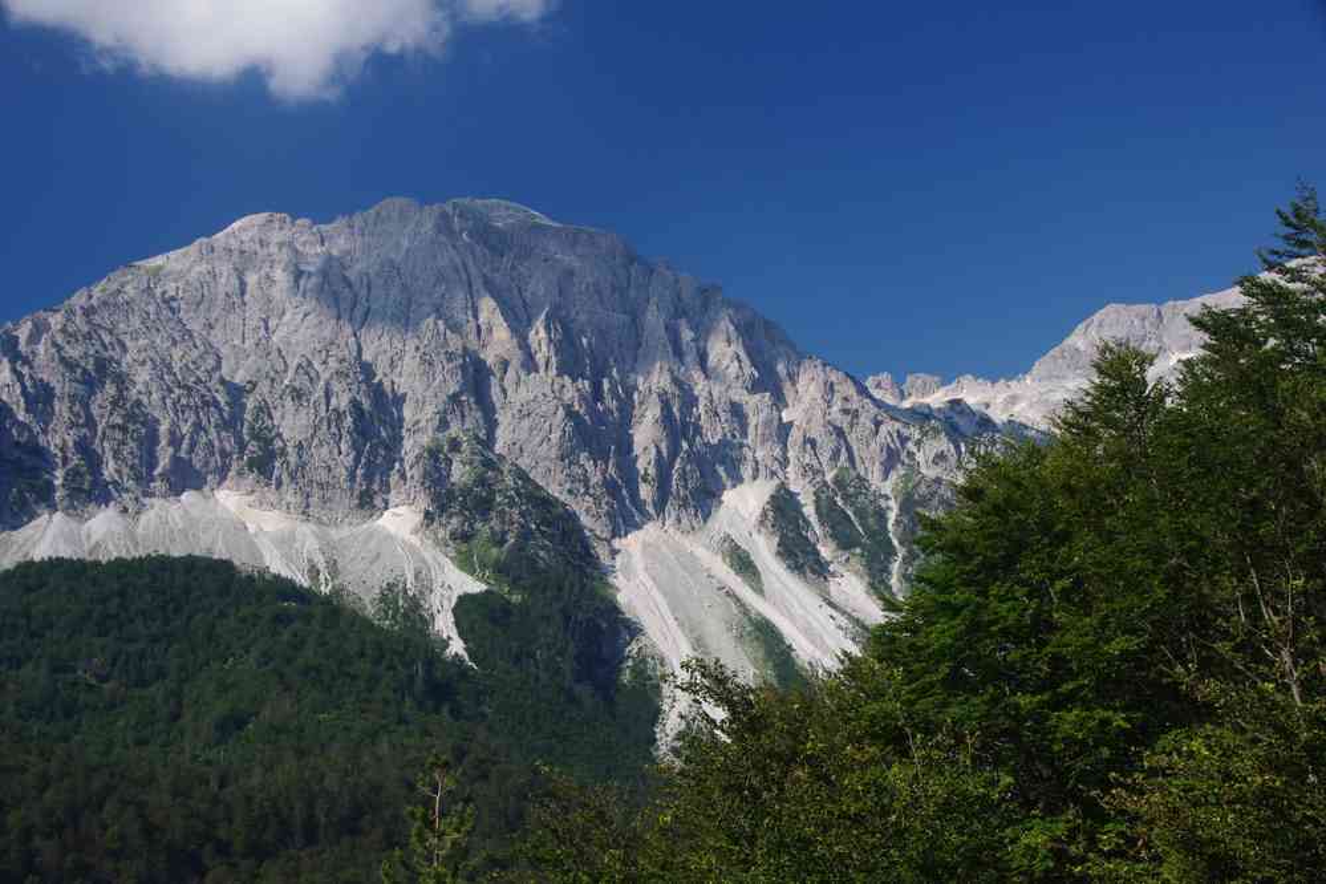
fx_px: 1805
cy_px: 442
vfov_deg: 27.5
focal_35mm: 49
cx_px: 663
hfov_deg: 40.3
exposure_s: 1/80
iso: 200
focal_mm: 32.5
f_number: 11
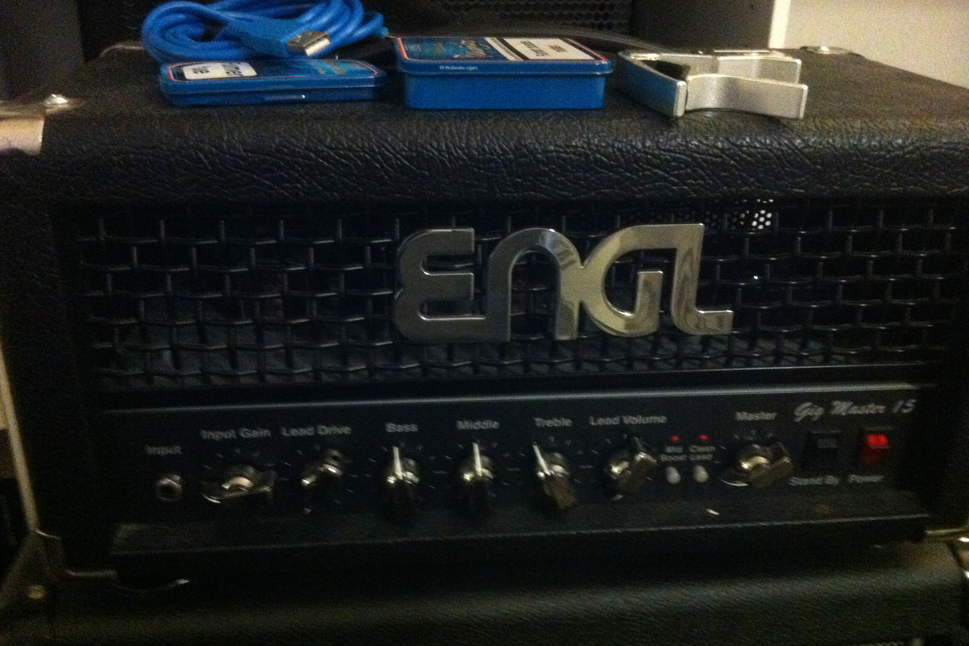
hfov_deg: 51.9
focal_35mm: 37
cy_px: 355
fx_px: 996
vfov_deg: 35.9
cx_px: 482
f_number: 2.8
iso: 1000
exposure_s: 1/15
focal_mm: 3.85
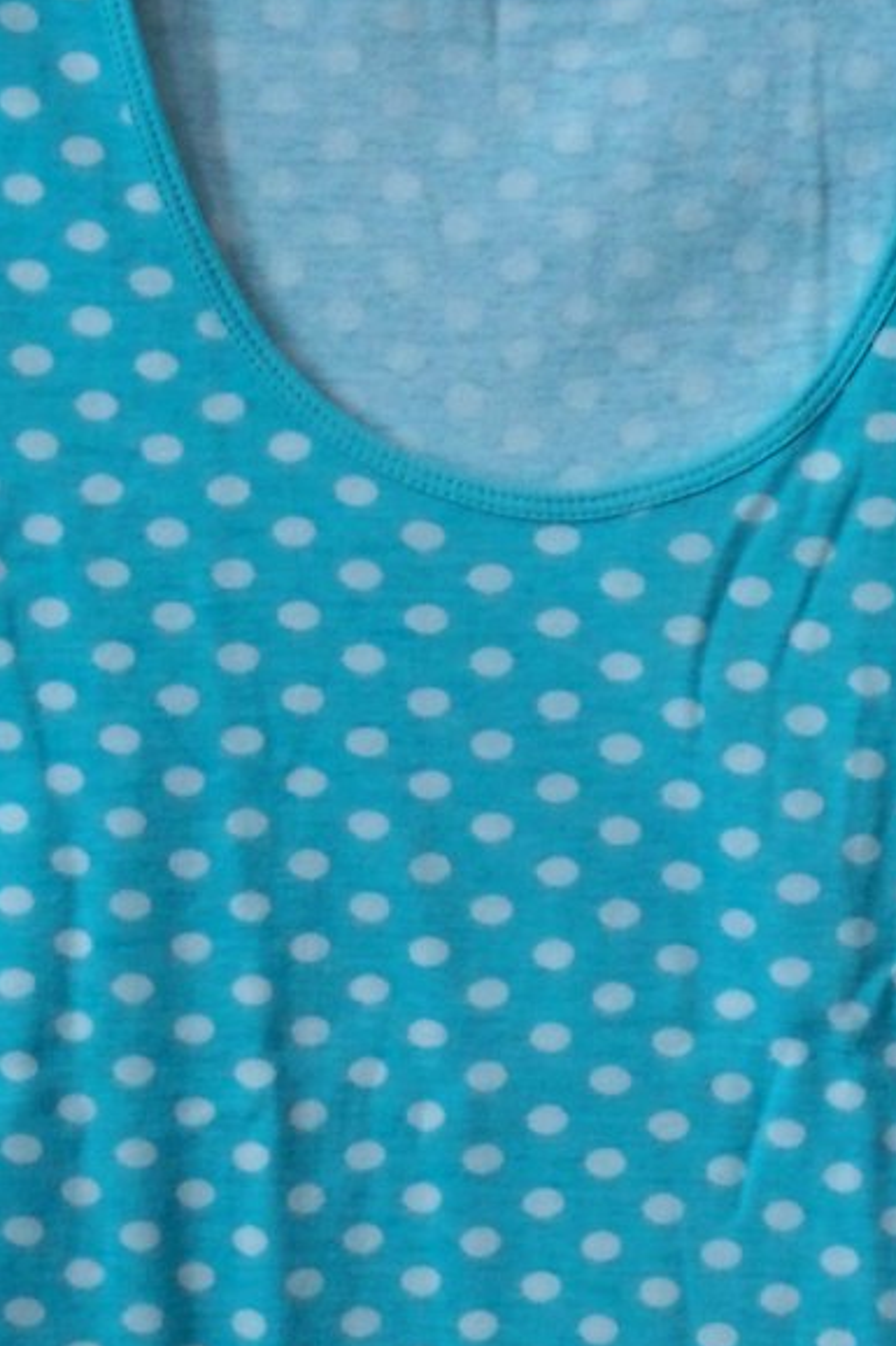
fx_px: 6275
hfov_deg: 8.2
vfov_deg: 12.2
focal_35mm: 168
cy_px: 1007
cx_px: 566
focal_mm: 14.7
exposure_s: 1/200
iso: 400
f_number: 3.2
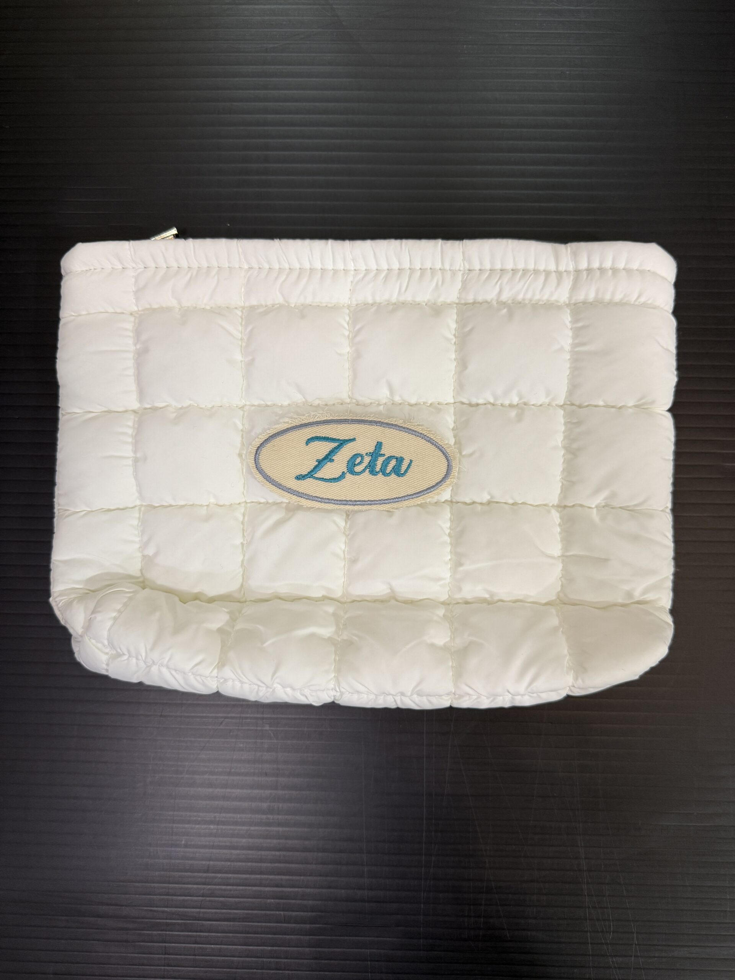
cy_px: 490
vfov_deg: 71.6
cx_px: 368
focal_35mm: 24
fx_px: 679
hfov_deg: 56.8
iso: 160
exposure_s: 1/60
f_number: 1.78
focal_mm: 6.76
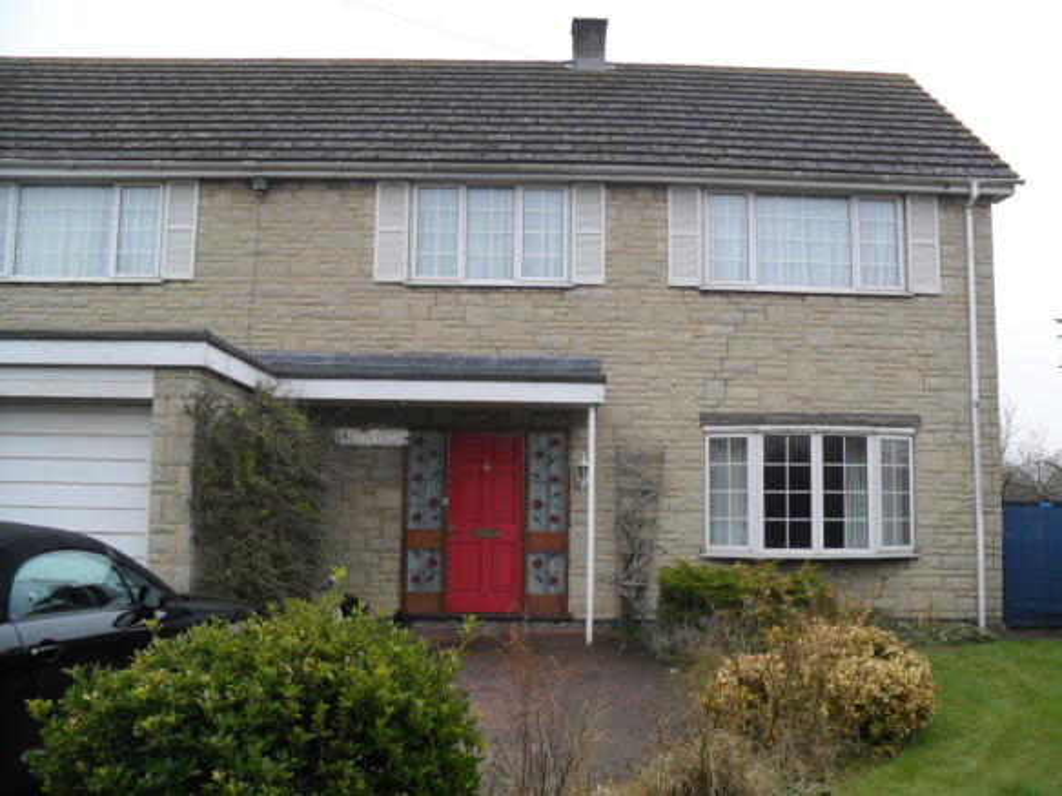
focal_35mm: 35
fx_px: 1074
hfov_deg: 52.6
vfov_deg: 40.7
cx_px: 531
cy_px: 398
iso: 80
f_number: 3
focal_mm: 6.3
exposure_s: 1/250
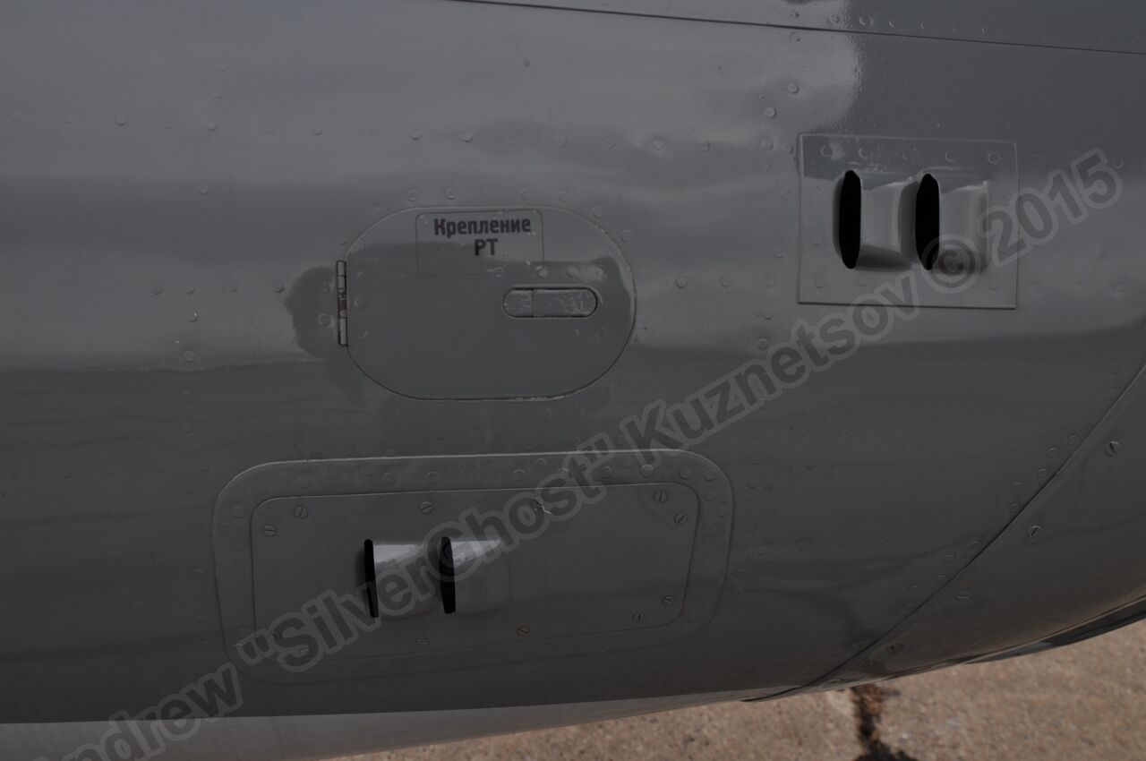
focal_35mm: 42
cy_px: 380
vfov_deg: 31.8
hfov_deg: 46.5
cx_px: 573
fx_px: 1335
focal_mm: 28
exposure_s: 1/125
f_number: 5.6
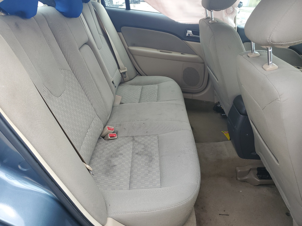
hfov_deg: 67.3
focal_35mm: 26
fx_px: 227
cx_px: 151
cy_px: 113
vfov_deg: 53.1
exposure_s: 1/333
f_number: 1.5
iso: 50
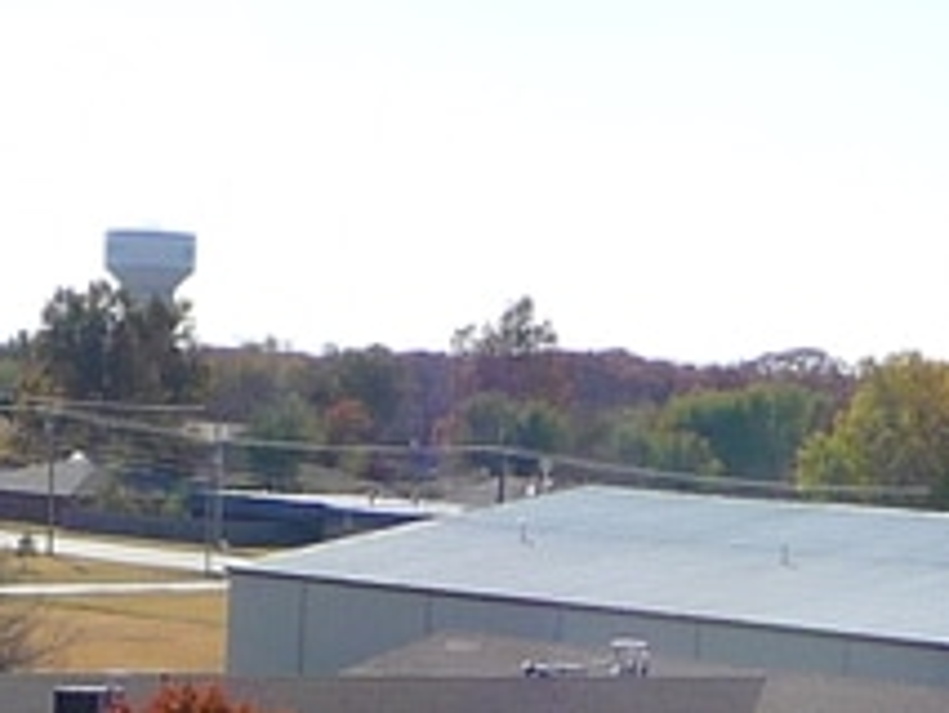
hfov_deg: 11.3
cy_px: 1159
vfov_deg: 8.3
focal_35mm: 175
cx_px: 706
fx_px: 4800
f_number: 8
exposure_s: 1/250
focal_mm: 4.7
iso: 100
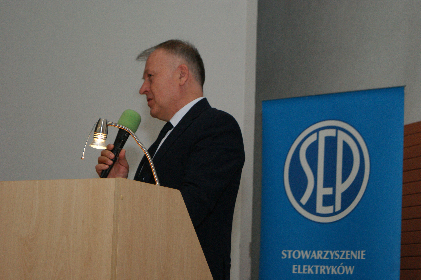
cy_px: 140
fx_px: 1227
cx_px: 210
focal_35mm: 105
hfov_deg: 19.5
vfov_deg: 13.0
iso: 400
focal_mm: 70
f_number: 5.6
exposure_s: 1/125
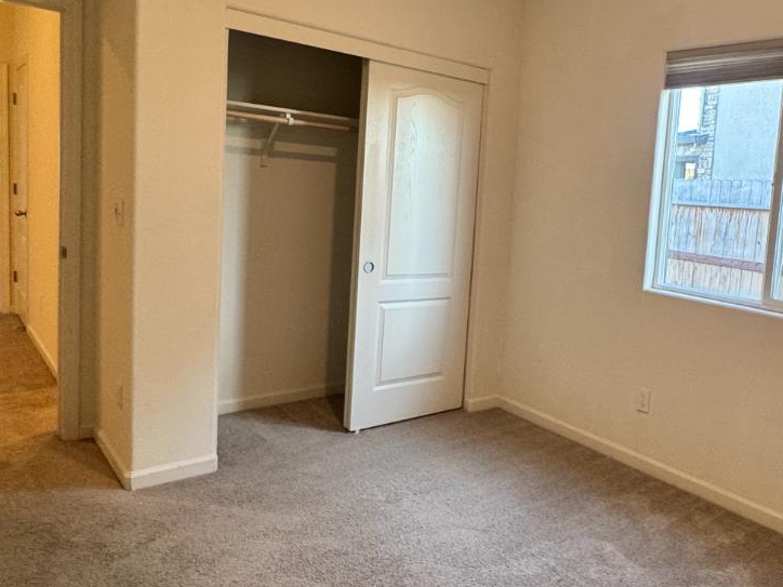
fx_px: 656
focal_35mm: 29
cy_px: 249
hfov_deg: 60.2
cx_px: 521
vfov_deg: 48.1
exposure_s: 1/120
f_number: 2.2
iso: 200
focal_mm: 2.22
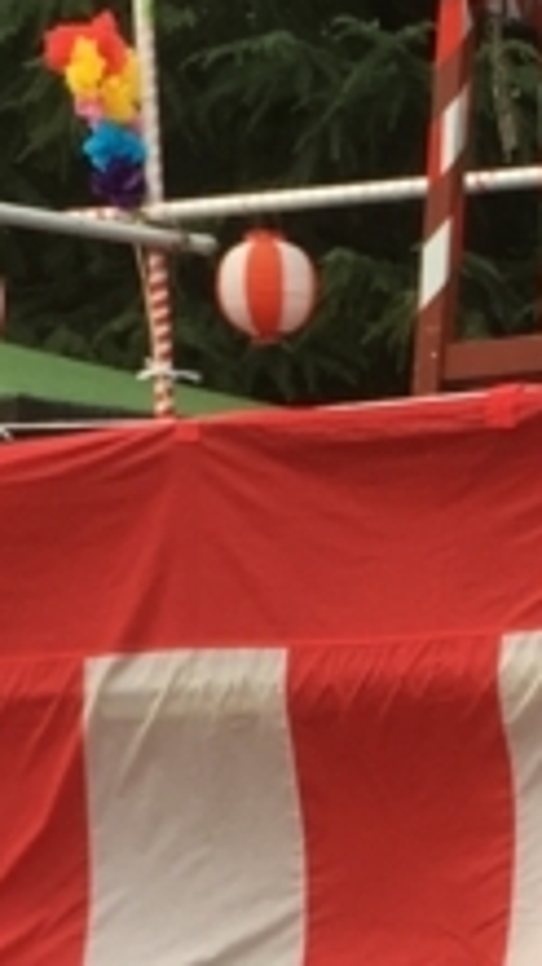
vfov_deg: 14.2
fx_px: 3786
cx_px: 683
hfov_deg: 8.1
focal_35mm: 148
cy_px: 1090
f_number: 2.2
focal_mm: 4.15
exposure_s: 1/120
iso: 32
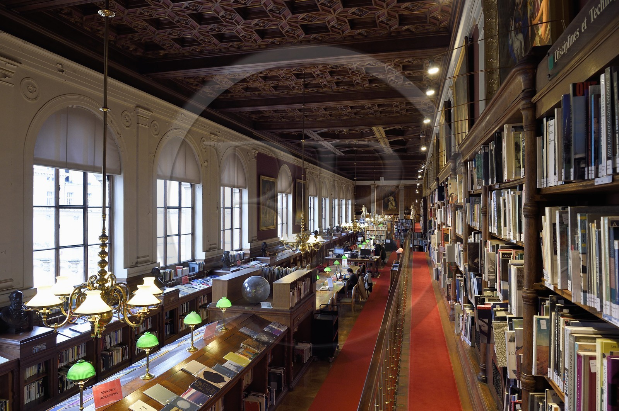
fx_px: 412
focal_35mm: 24
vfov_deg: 53.1
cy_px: 206
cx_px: 310
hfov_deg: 73.8
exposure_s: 1/15
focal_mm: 24
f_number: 9
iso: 800
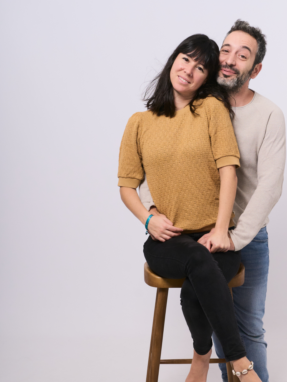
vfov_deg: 35.9
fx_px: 586
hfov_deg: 27.4
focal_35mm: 53
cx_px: 182
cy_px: 247
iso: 500
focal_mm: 35
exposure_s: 1/250
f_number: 6.3
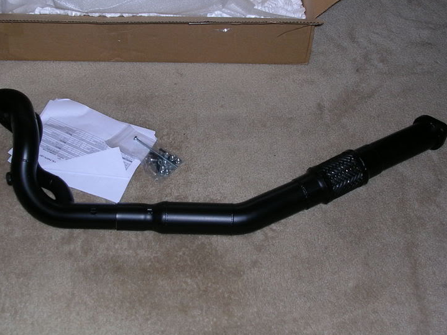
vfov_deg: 24.8
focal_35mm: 59
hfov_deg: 32.7
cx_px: 218
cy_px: 150
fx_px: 762
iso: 52
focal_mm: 8
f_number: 3.2
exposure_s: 1/60.1
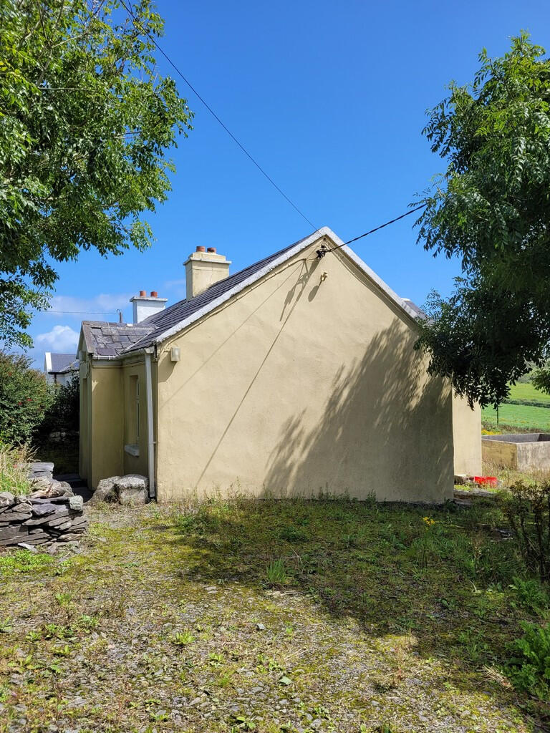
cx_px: 275
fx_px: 551
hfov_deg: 53.1
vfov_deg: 67.3
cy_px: 366
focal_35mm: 26
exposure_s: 1/2151
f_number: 1.8
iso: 40
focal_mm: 5.4
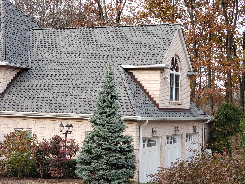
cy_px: 92
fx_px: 368
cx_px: 122
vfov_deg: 28.0
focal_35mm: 52
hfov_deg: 36.8
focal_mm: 6
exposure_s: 1/120
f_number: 2.4
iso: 40
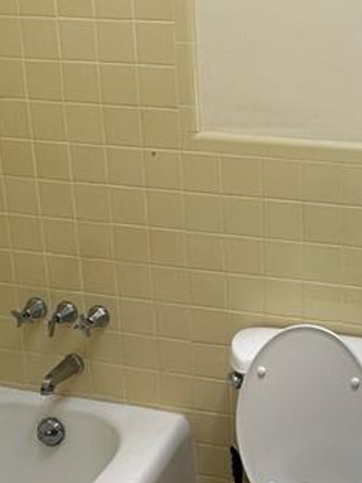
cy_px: 197
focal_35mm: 52
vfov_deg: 36.7
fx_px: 726
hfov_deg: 26.2
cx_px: 381
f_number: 2.2
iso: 50
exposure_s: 1/99
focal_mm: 2.22
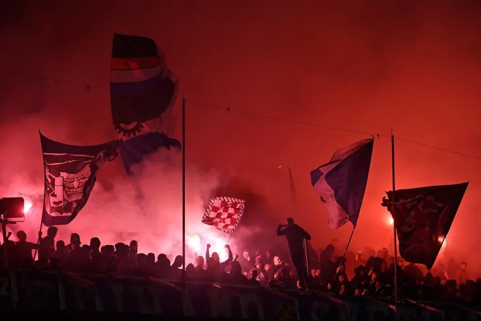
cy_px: 160
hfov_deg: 17.1
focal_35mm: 120
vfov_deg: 11.4
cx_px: 240
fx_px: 1604
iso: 800
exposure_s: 1/5000
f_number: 2.8
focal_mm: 120
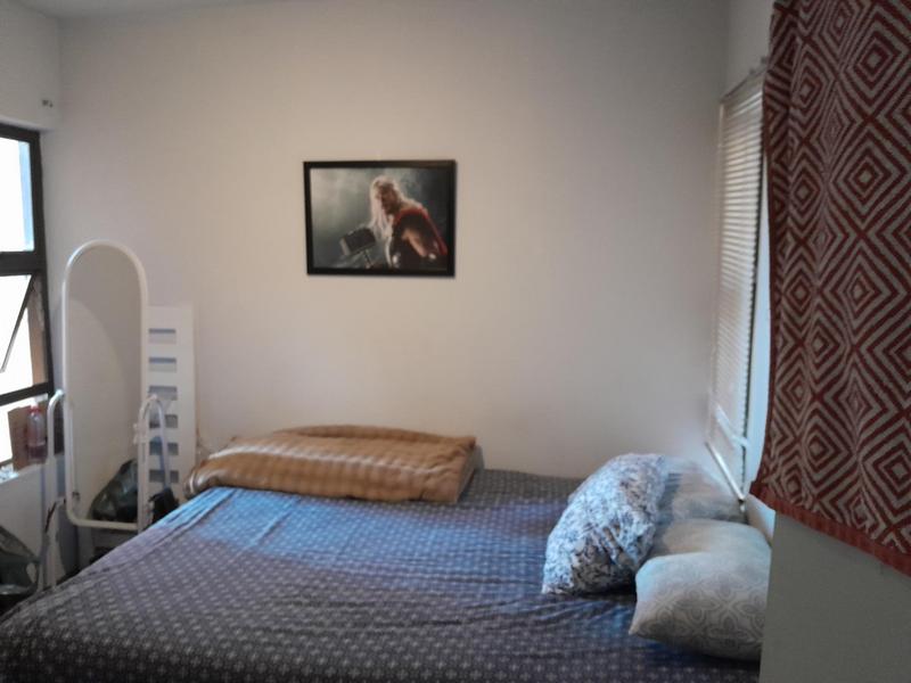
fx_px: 684
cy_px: 342
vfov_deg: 53.1
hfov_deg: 67.3
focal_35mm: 26
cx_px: 456
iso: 500
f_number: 1.8
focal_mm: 3.98
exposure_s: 1/33
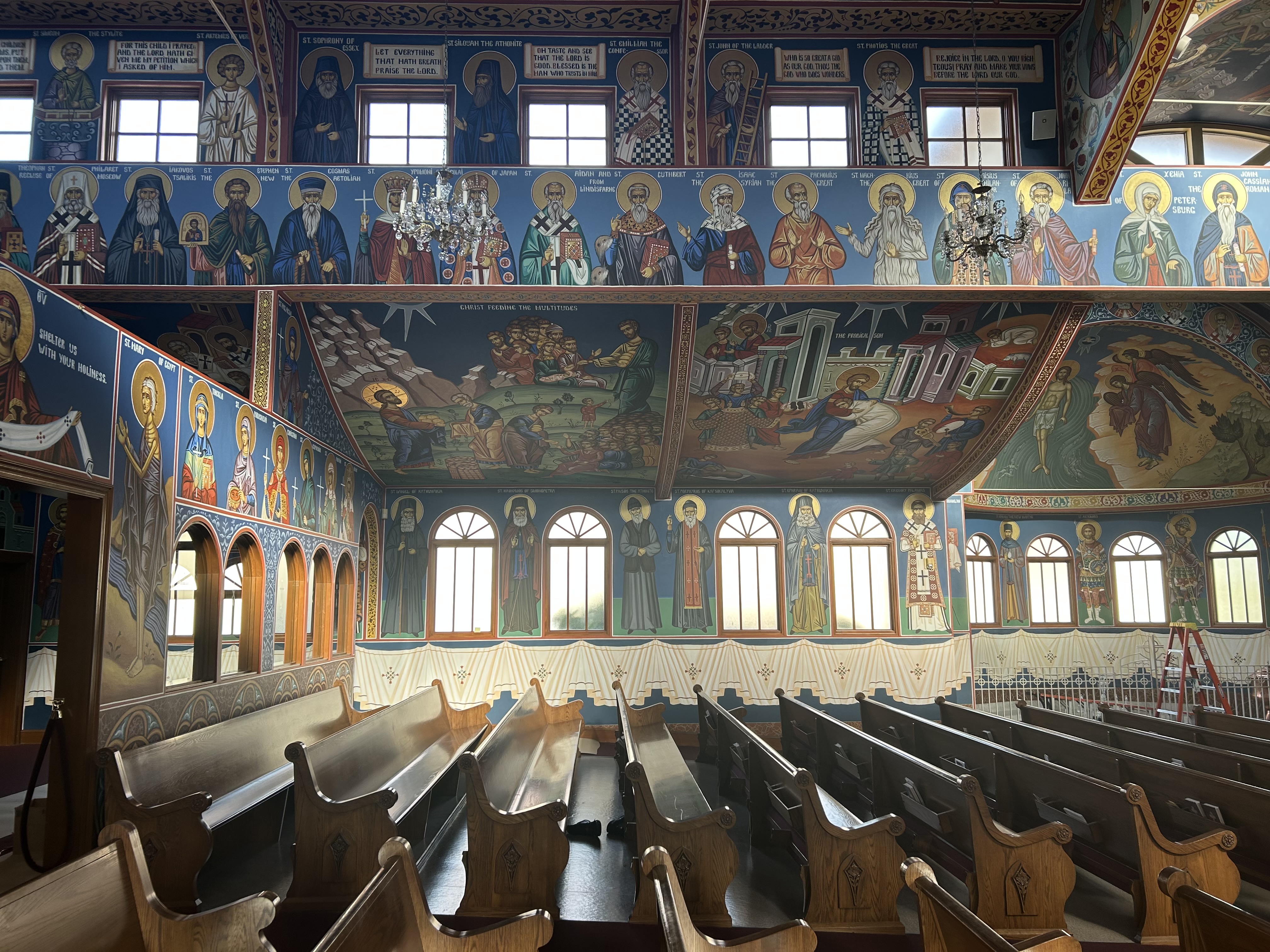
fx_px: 954
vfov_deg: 53.1
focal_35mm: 26
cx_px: 635
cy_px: 476
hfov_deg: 67.3
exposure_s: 1/121
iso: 40
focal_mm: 5.7
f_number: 1.5
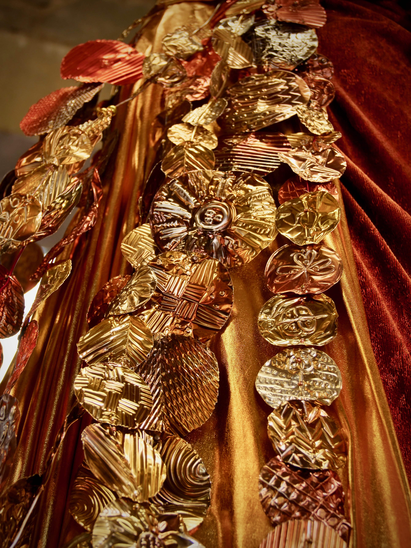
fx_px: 1330
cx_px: 206
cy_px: 274
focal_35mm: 84
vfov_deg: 23.3
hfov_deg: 17.6
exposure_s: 1/30
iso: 250
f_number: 3.8
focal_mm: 42
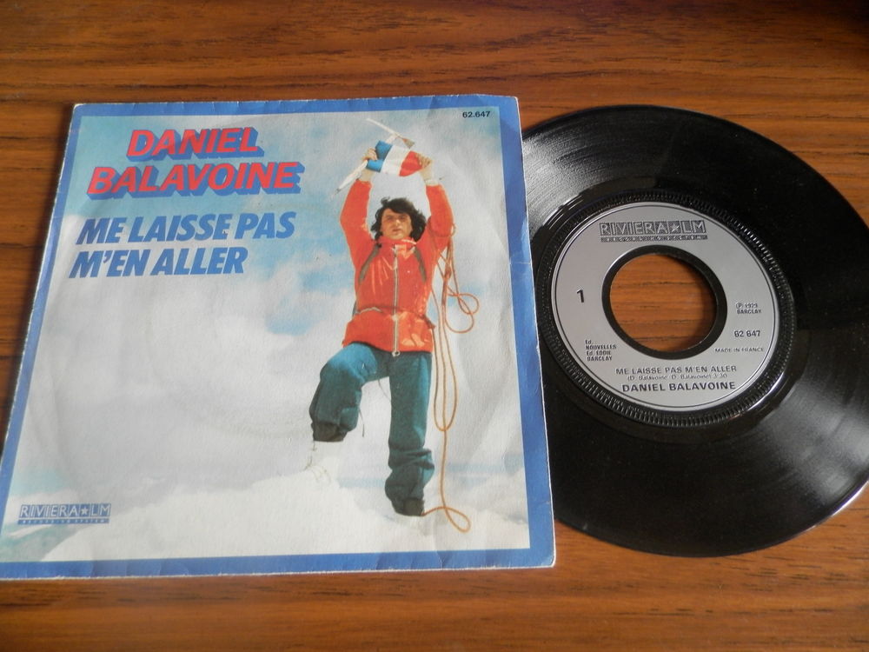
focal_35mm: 25
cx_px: 434
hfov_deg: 69.4
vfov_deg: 54.9
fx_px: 628
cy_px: 326
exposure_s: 1/13
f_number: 3.1
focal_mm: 4.5
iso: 200
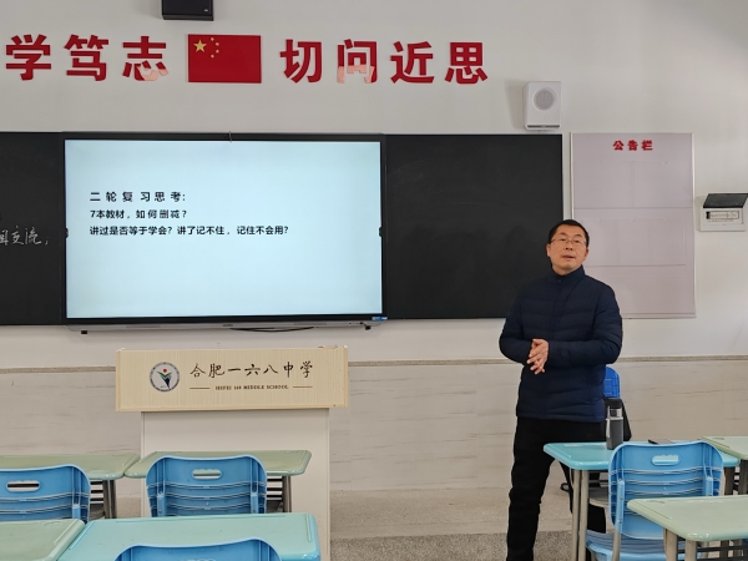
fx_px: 972
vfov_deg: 32.2
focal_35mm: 45
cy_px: 280
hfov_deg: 42.1
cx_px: 374
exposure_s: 1/100
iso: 200
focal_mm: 6.14
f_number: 1.8
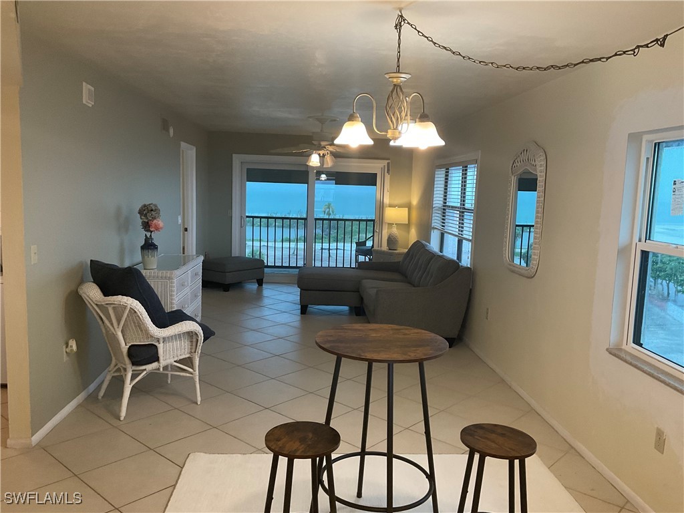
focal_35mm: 29
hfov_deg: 61.7
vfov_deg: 48.2
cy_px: 256
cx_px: 342
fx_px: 573
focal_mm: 3
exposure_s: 1/60
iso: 100
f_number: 1.8
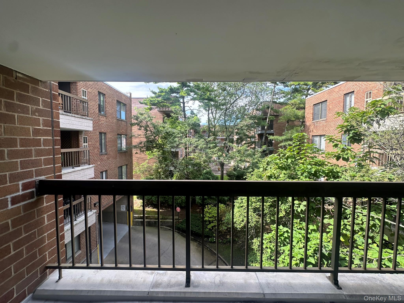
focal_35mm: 14
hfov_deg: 102.1
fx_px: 163
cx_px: 202
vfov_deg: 85.7
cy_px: 152
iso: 40
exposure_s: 1/301
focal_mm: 2.22
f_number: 2.2
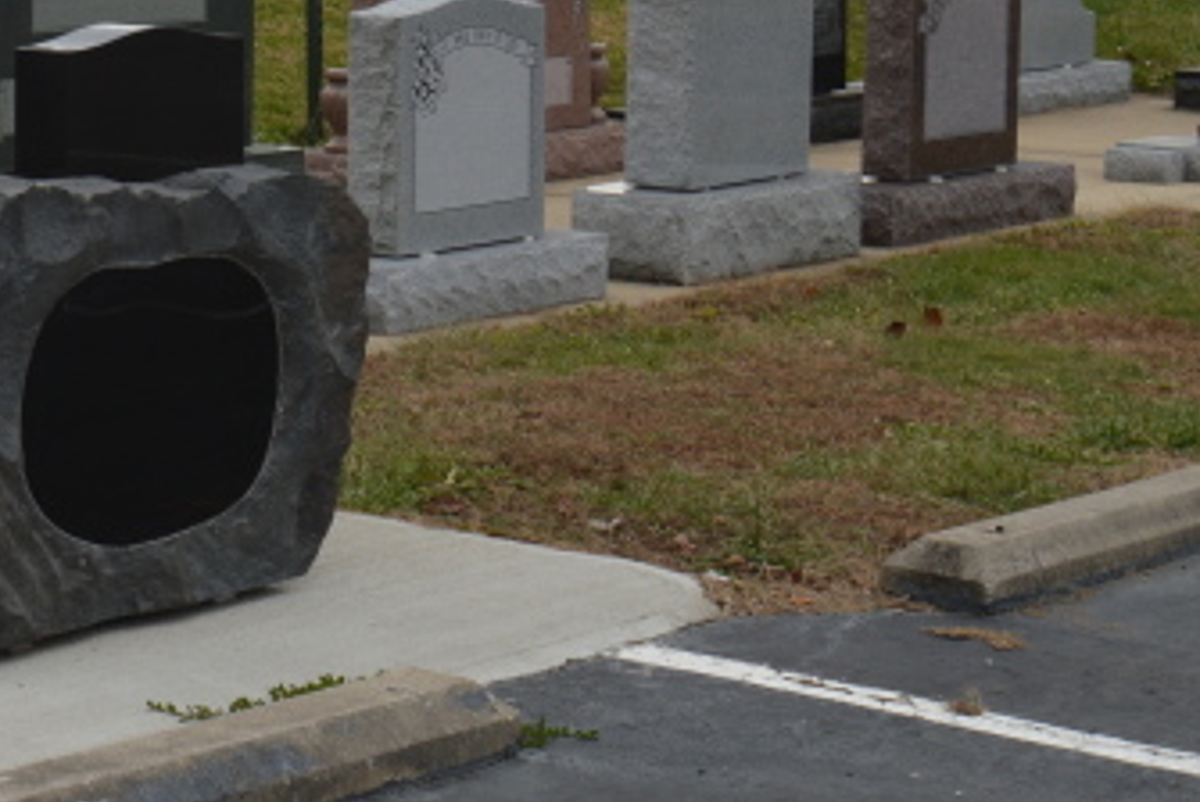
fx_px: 3970
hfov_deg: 16.7
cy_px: -34
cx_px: -100
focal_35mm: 119
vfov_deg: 11.4
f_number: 6.3
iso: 100
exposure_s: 1/200
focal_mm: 26
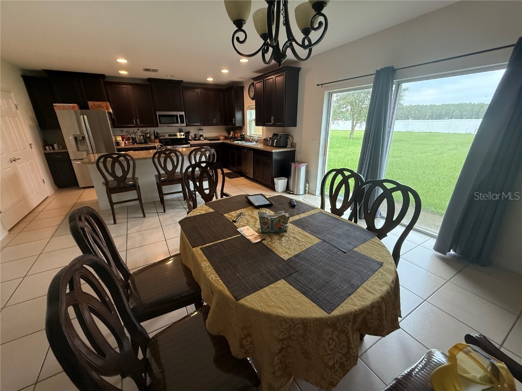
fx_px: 211
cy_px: 196
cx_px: 261
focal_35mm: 14
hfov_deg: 102.1
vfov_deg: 85.7
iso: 500
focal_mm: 2.22
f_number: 2.2
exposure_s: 1/120
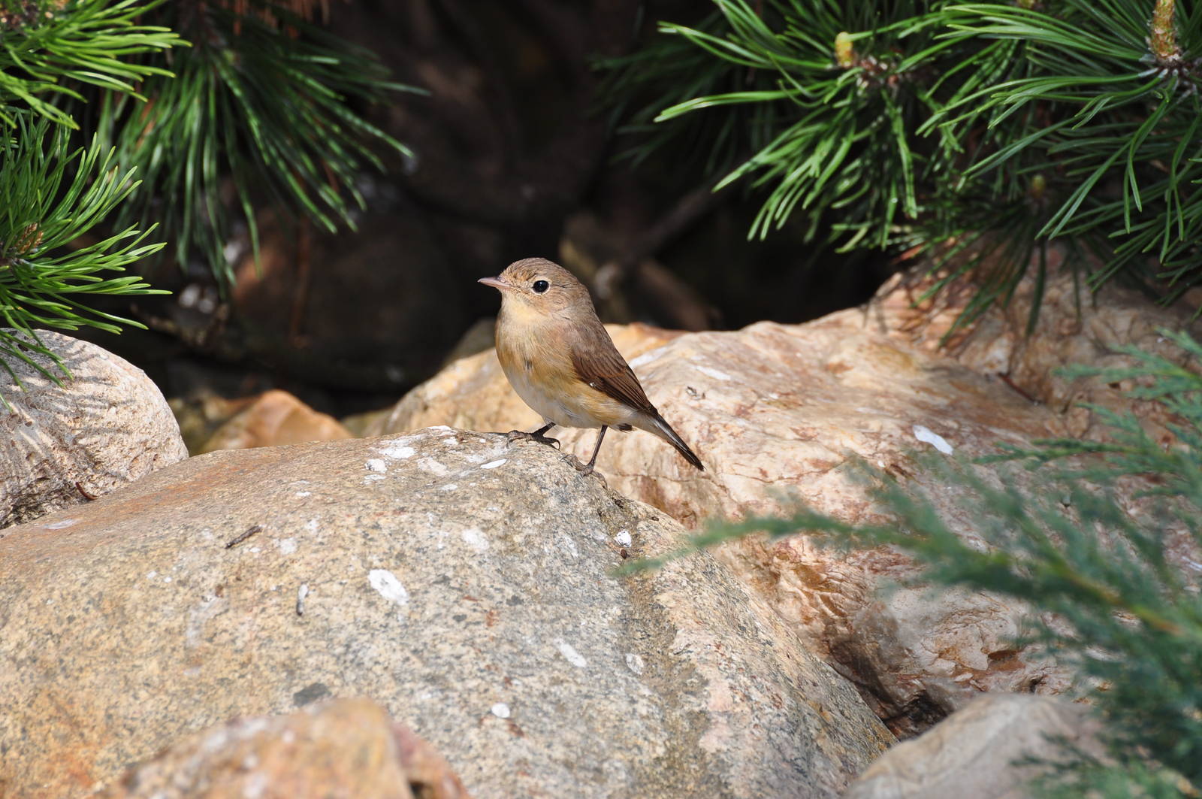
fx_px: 14007
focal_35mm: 420
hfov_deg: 4.9
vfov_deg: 3.3
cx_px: 601
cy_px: 400
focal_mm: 280
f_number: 9
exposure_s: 1/200
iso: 200
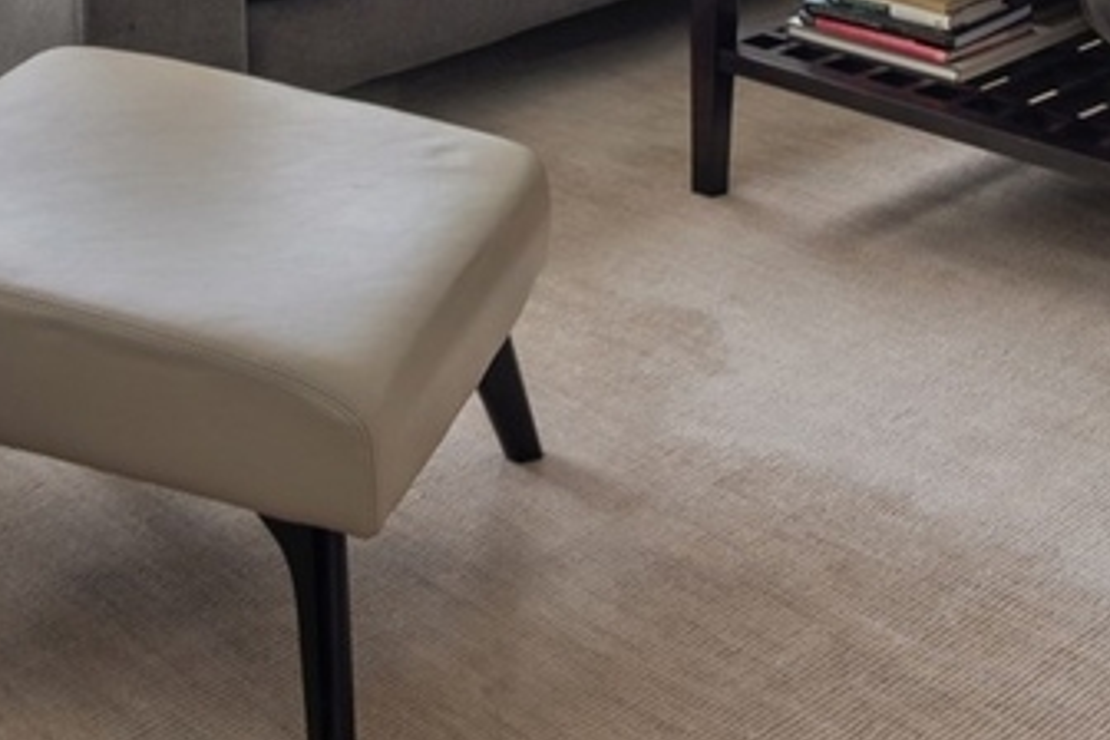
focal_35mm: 77
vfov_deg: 15.5
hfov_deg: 26.2
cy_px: -555
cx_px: 705
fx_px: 2374
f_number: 11
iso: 100
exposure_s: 1/2.5
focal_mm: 16
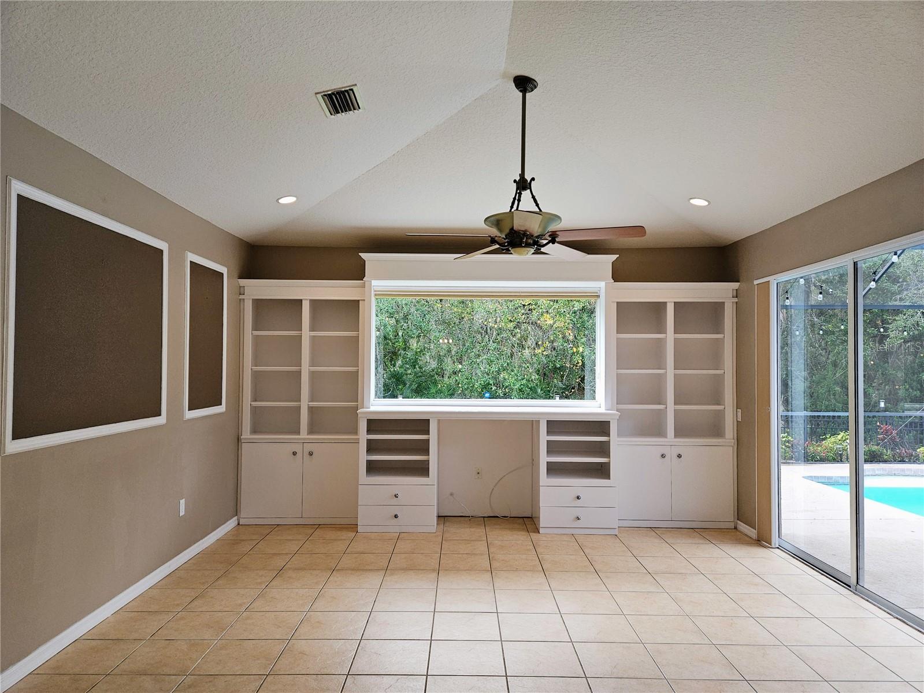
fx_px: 614
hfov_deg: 73.9
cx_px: 462
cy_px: 346
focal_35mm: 23
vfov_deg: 58.9
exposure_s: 1/60
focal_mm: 5.4
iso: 50
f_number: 1.8
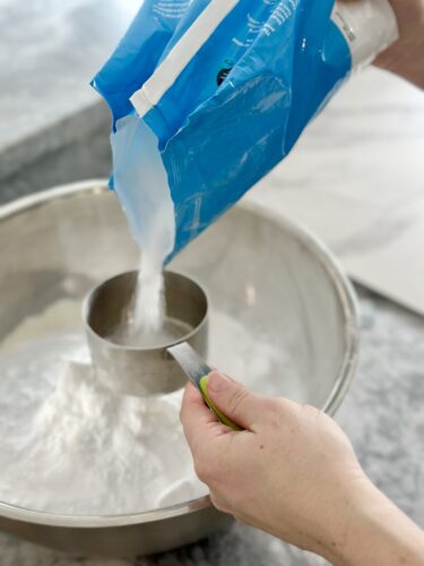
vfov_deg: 39.7
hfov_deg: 30.3
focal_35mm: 48
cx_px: 212
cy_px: 283
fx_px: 784
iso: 100
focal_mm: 6.86
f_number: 1.78
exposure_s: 1/120
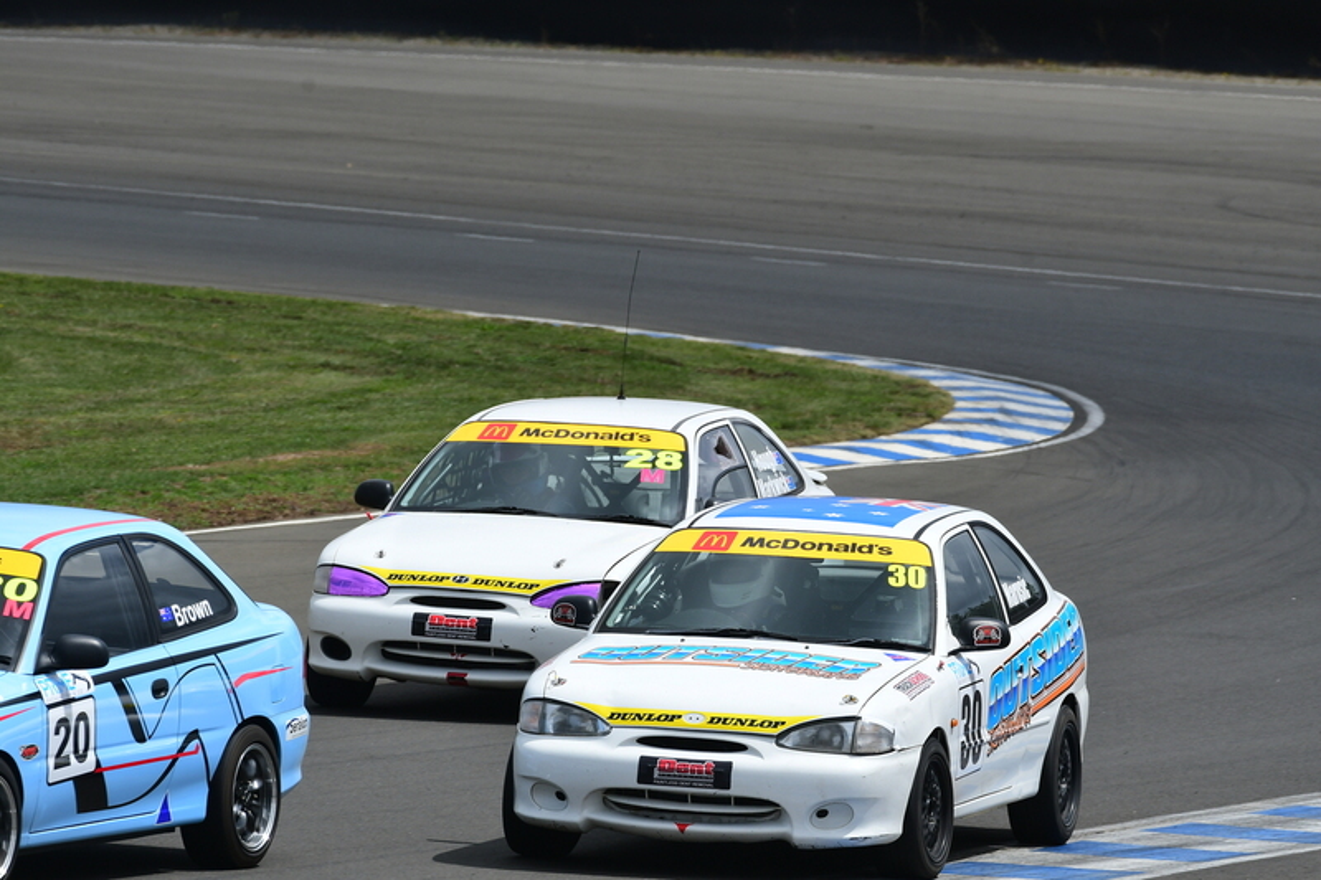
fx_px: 17609
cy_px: 440
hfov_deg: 4.3
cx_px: 660
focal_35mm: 480
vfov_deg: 2.9
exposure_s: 1/640
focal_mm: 320
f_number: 10
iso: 200
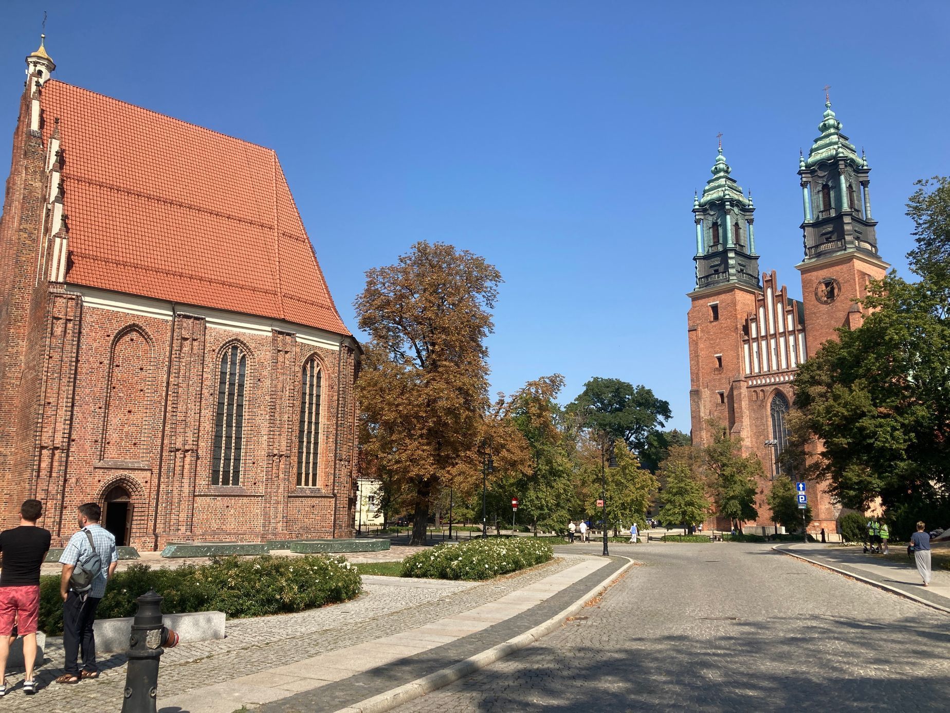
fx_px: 768
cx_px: 475
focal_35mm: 28
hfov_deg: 63.4
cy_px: 356
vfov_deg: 49.7
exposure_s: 1/1845
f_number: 1.8
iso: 20
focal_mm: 3.99
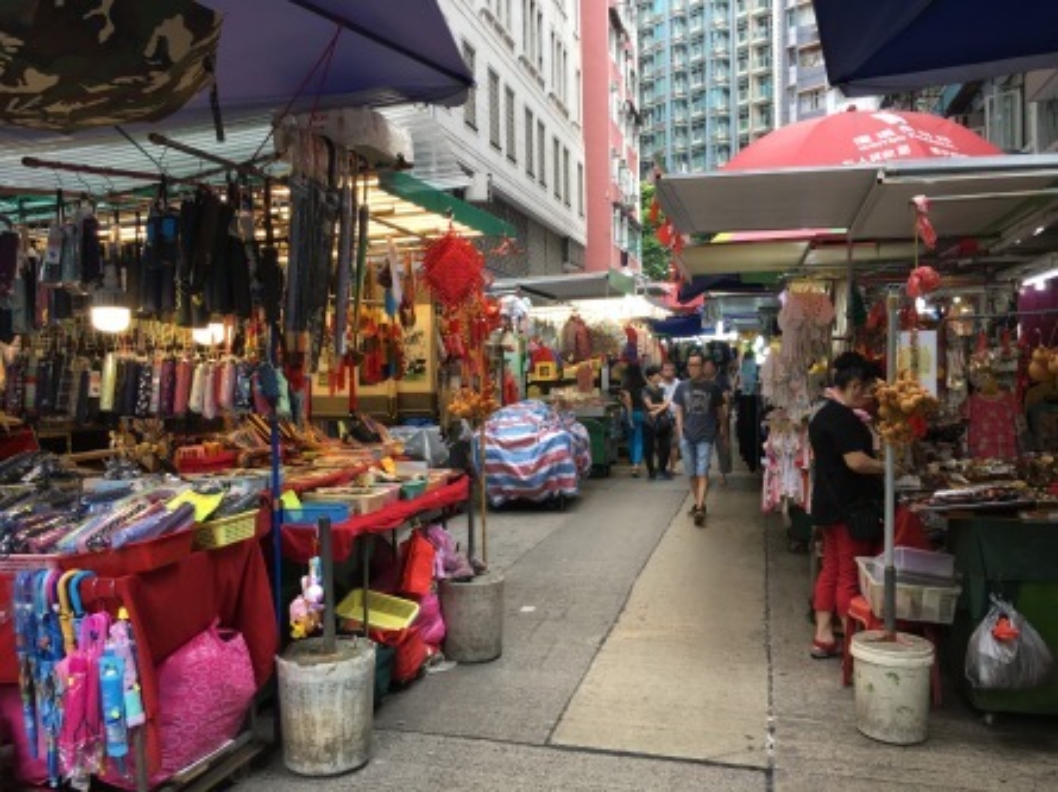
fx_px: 886
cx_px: 529
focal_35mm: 29
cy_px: 396
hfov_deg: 61.7
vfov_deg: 48.2
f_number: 2.2
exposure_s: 1/100
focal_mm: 4.15
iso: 40
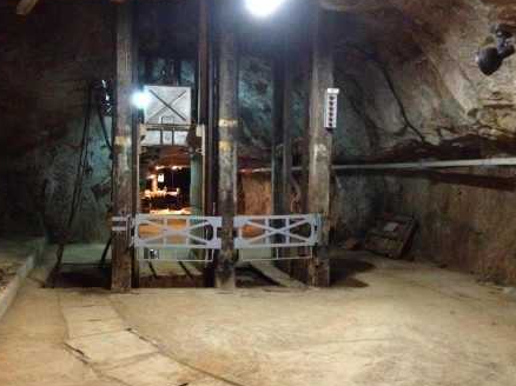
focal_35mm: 40
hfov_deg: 46.7
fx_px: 596
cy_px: 188
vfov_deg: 35.9
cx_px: 226
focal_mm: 4.28
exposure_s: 1/15
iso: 800
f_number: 2.4
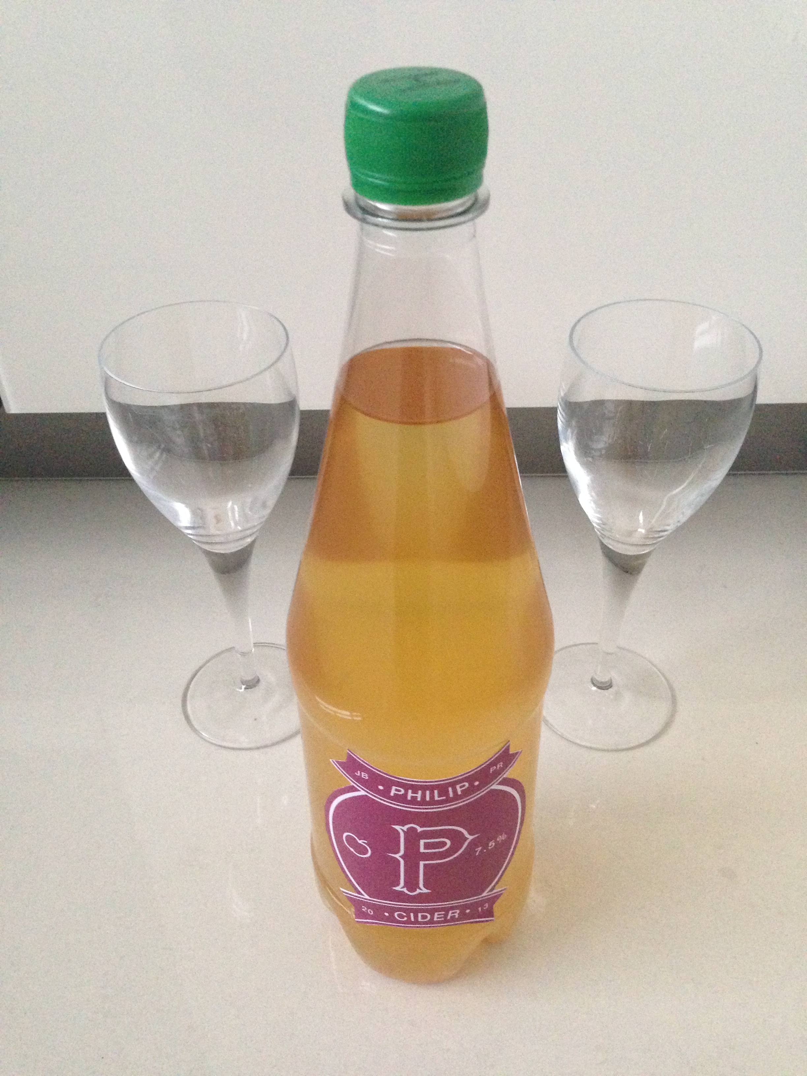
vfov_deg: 55.4
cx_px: 404
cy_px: 538
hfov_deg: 42.9
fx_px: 1026
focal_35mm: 33
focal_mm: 4.12
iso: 500
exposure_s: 1/15
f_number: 2.4
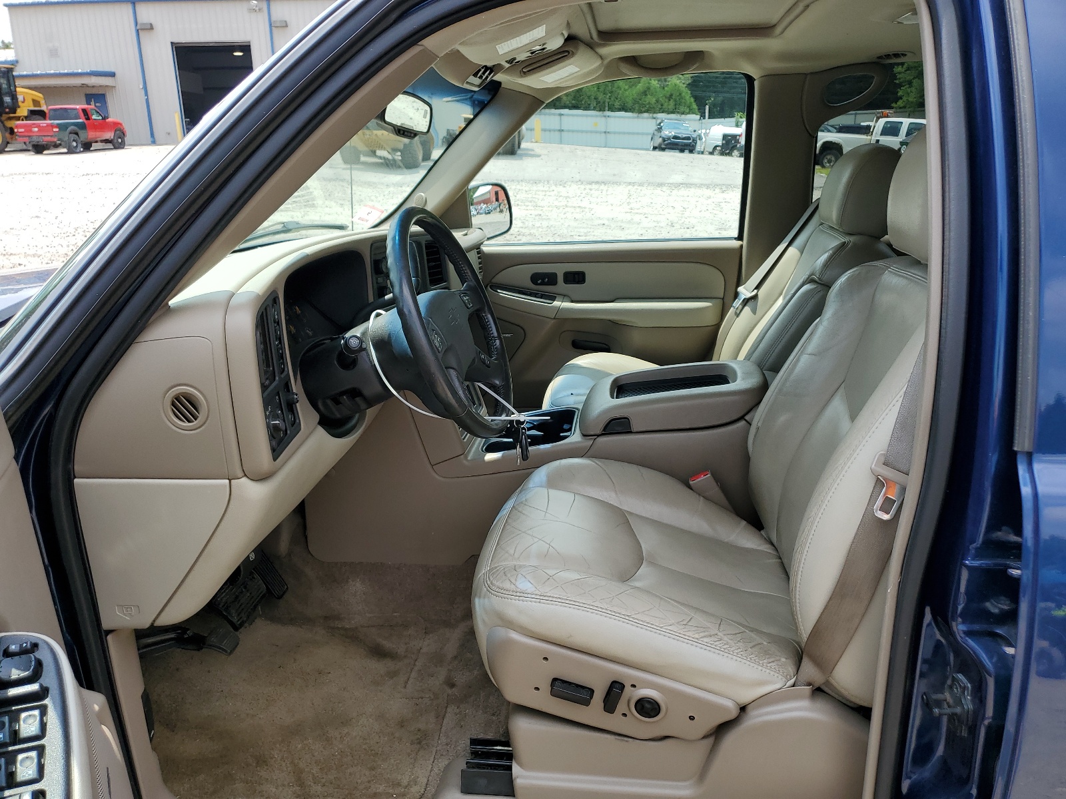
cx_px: 533
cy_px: 400
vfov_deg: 53.1
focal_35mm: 26
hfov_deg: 67.3
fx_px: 801
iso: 50
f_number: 1.5
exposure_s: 1/1250
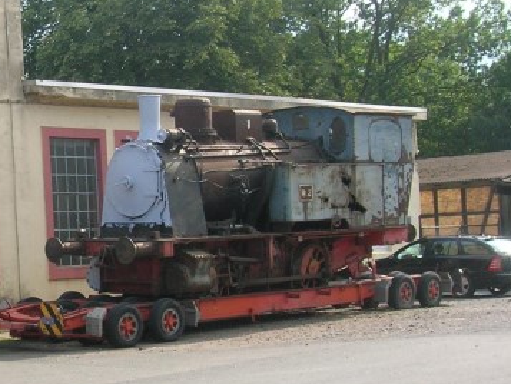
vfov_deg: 15.7
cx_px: 0
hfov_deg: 20.2
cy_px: 213
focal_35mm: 94
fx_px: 1388
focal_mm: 7
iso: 50
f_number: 5.2
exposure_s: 1/140
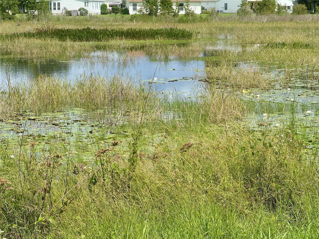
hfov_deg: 16.4
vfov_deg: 12.3
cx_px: 160
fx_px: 1106
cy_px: 120
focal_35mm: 120
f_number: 2.8
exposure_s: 1/1650
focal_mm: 15.66
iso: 50
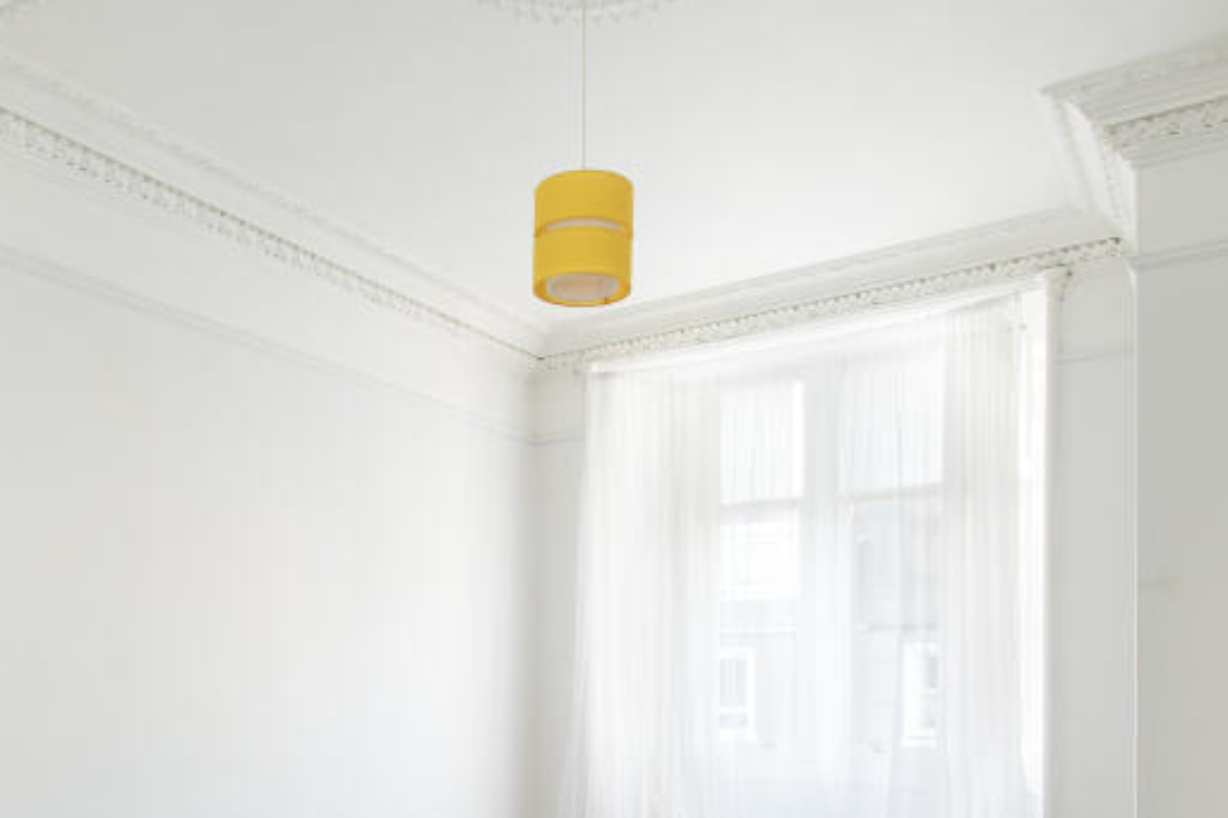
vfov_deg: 41.4
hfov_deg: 61.2
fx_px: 1023
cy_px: 672
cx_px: 470
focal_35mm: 30
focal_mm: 10
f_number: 8
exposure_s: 1/4
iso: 320
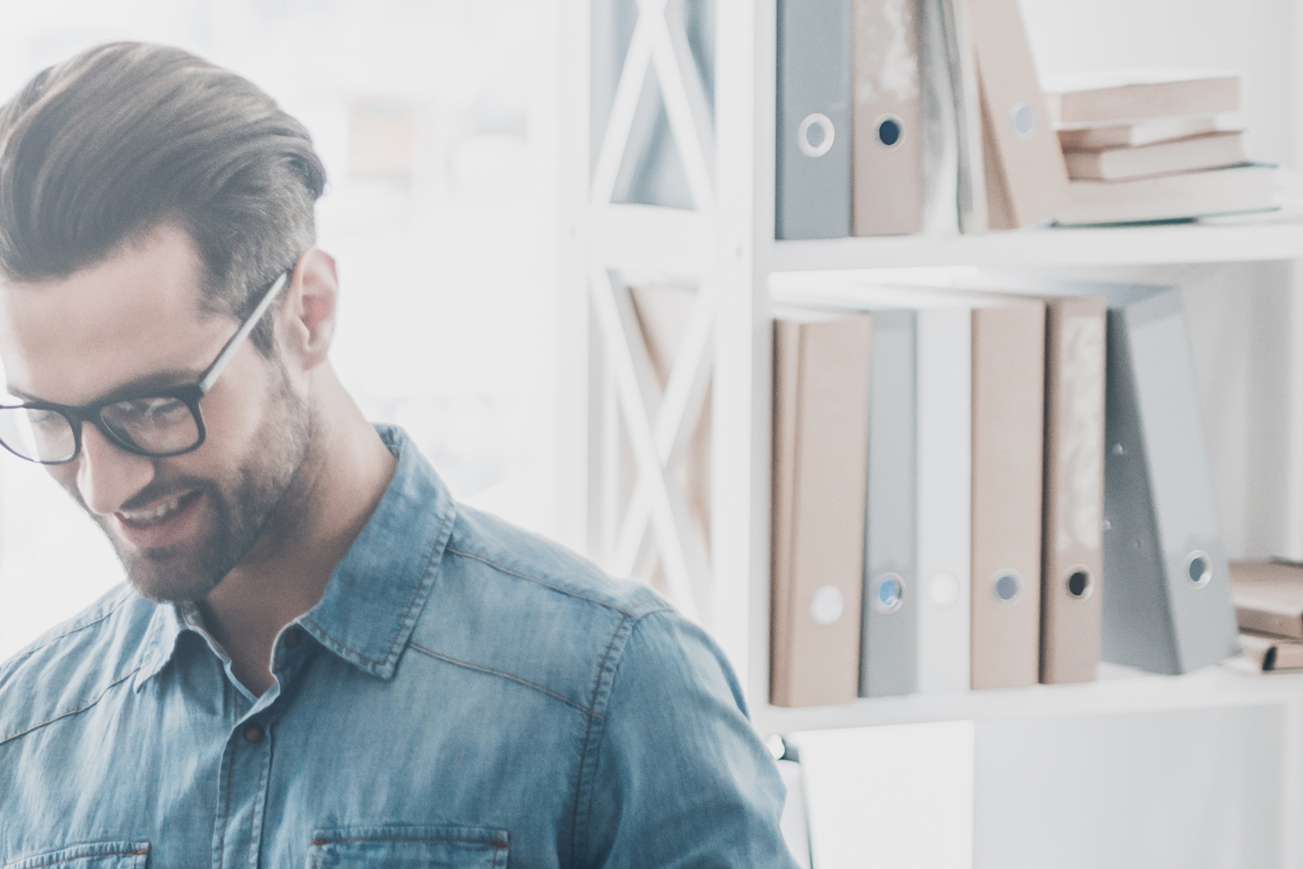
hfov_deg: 9.9
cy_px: 1238
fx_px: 7385
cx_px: -333
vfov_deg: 6.7
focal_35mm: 204
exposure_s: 1/80
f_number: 2.8
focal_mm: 70
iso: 500
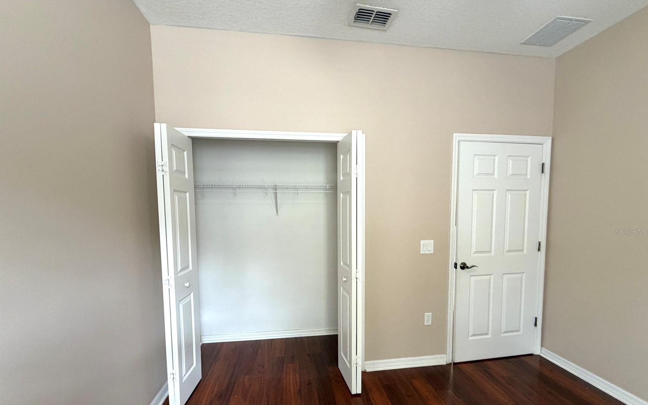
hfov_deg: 101.5
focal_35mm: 15
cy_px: 232
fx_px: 265
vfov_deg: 74.4
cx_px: 327
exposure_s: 1/88
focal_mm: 2.22
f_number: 2.2
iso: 320
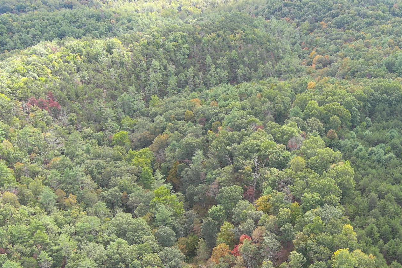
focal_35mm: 47
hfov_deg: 41.3
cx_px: 276
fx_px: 525
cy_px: 177
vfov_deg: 28.5
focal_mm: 10.57
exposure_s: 1/182
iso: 100
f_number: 2.8
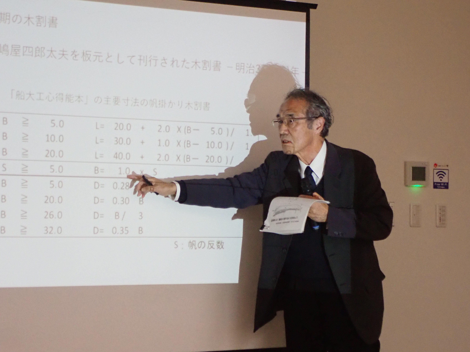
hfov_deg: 19.6
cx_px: 235
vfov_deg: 14.8
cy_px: 176
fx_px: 1358
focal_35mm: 100
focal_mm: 18
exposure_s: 1/125
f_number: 4.9
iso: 1250
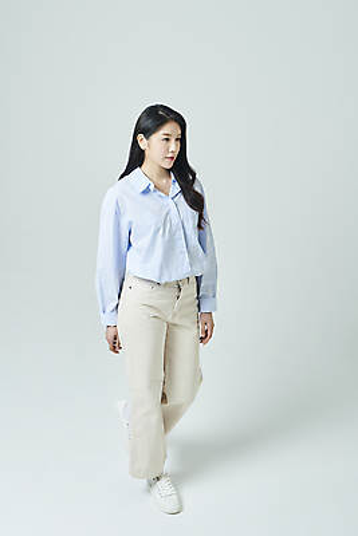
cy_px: 268
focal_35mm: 44
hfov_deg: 30.5
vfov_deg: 44.5
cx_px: 179
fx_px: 656
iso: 100
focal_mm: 44
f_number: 11
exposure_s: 1/125
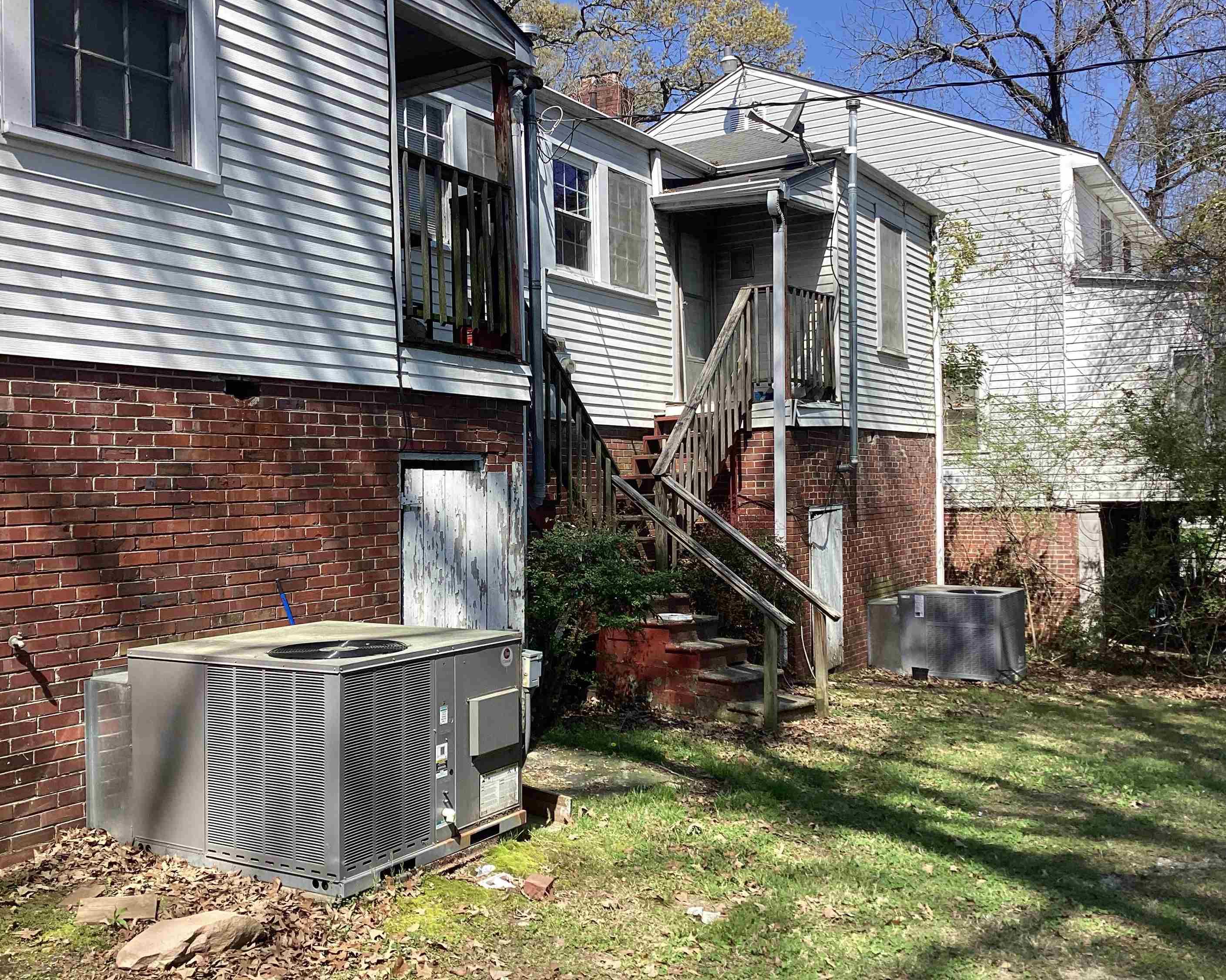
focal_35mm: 33
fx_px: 1197
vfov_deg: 44.5
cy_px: 480
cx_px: 648
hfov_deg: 54.2
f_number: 2.4
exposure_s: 1/947
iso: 25
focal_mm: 3.3
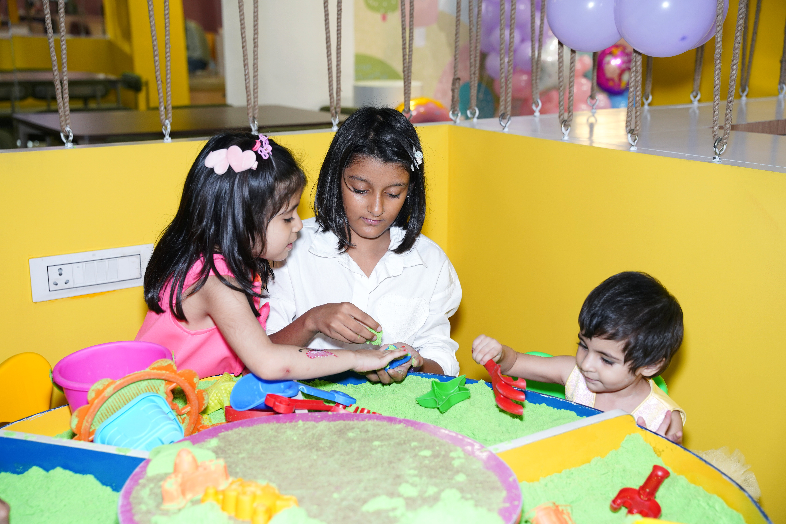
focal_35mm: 49
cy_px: 262
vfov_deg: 27.7
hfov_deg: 40.6
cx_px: 393
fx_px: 1063
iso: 800
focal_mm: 48.7
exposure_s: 1/160
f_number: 4
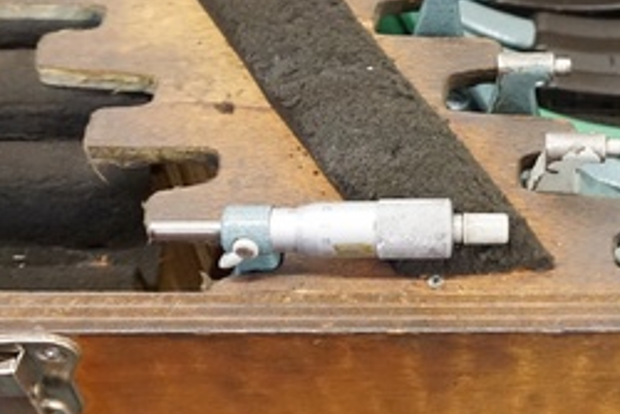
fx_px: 1189
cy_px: 154
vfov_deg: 19.7
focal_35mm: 69
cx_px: 585
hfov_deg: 27.9
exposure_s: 1/100
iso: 3200
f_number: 3.5
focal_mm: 16
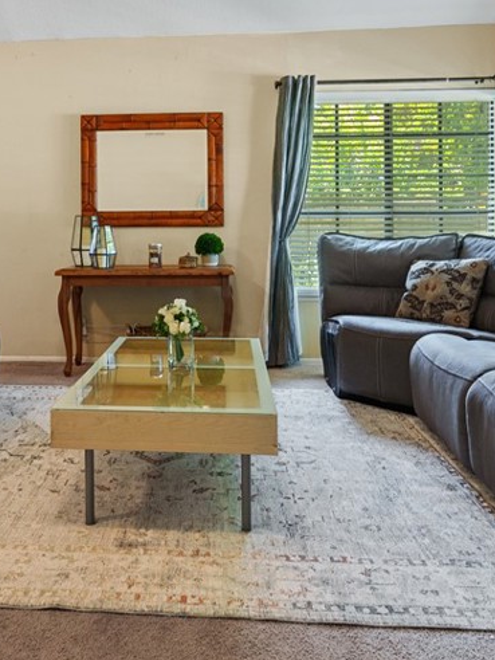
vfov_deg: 56.4
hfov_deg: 43.5
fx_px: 610
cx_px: 162
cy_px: 264
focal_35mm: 32
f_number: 5.6
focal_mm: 16
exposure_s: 1/2
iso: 400
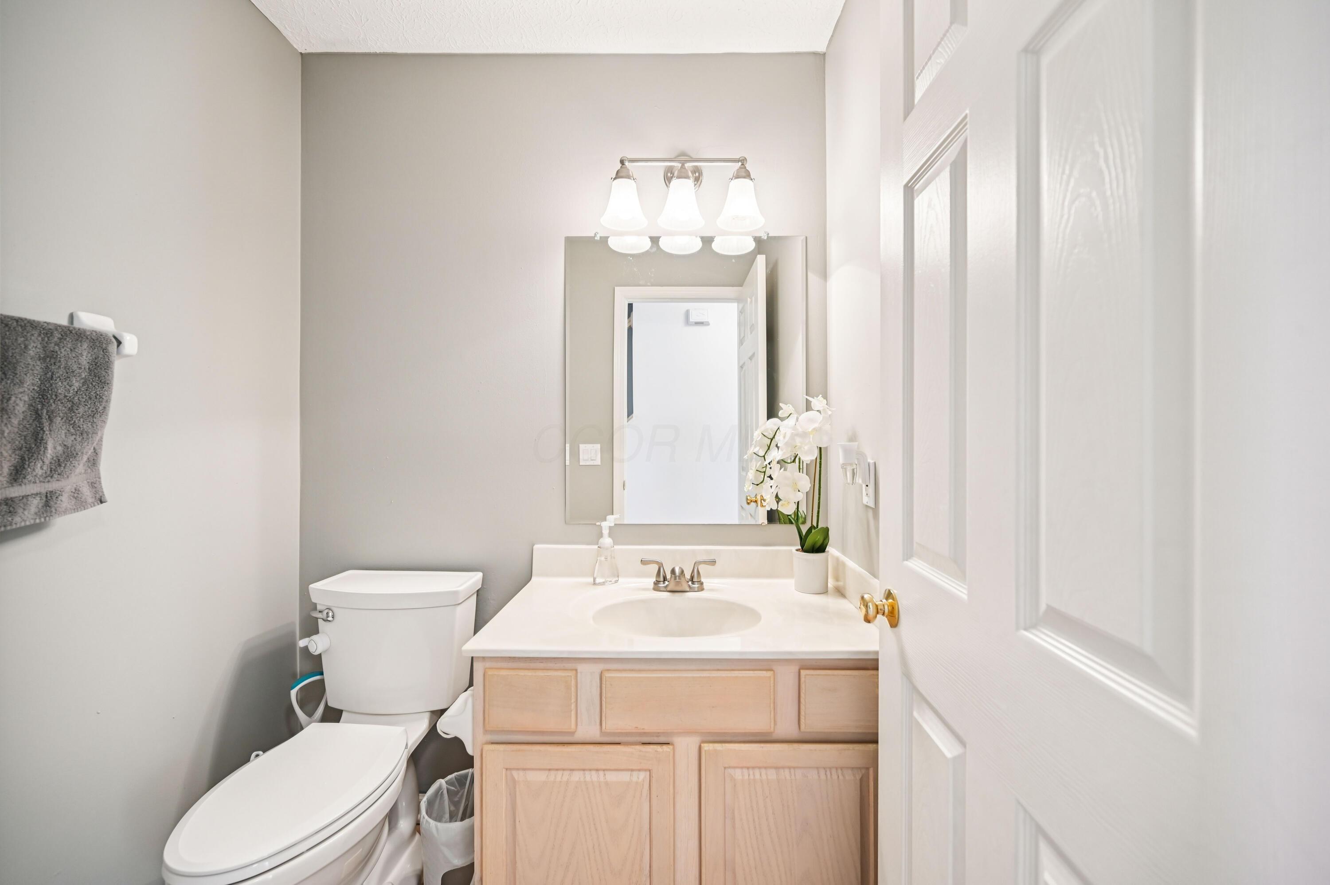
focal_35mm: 14
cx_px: 665
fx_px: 517
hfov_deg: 104.3
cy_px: 442
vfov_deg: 81.1
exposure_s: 1/45
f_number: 4
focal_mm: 14
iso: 400
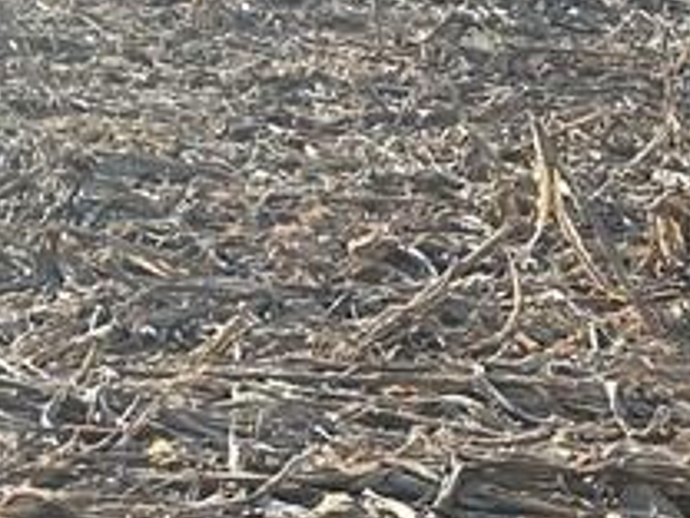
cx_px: 627
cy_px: 382
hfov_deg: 16.5
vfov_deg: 12.5
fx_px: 2352
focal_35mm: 118
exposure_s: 1/1321
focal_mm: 6.86
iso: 80
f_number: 1.78
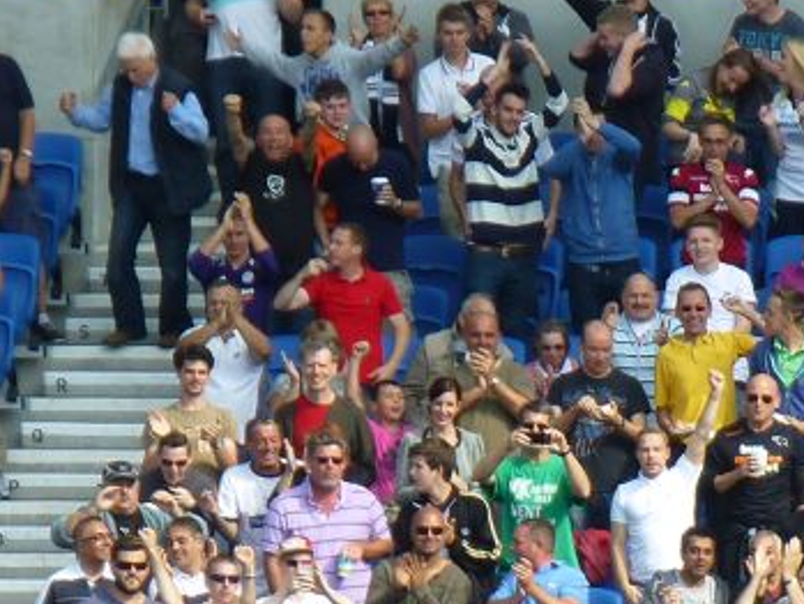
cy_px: 756
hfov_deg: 1.6
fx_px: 29043
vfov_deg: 1.2
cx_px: 901
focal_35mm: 1250
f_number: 5.9
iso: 100
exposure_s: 1/125
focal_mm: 65
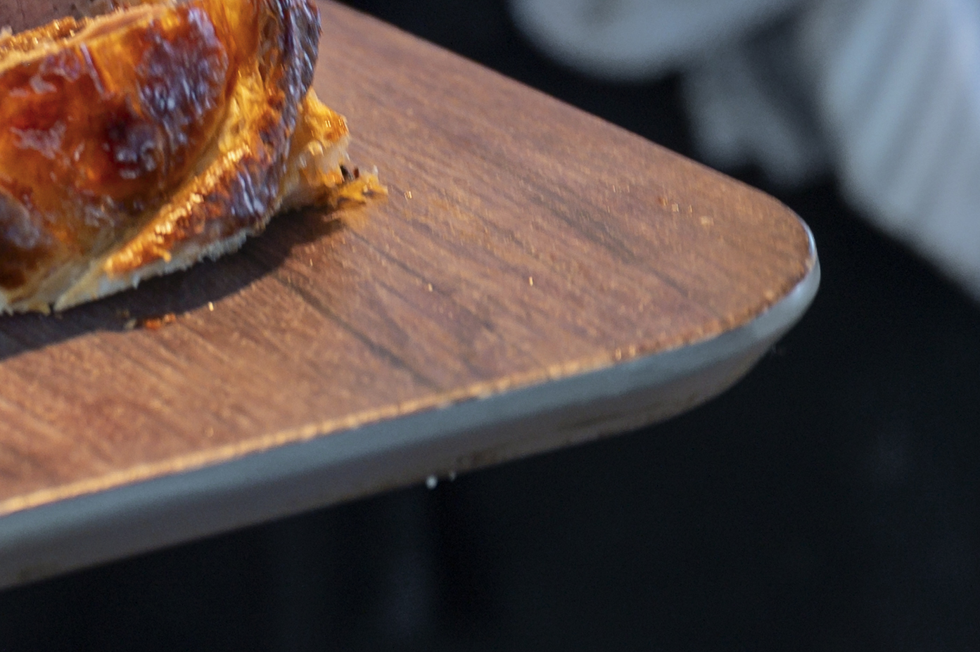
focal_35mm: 304
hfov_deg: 6.7
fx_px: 8270
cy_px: -172
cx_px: -193
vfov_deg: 4.5
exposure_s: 1/60
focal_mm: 70
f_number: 3.5
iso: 250
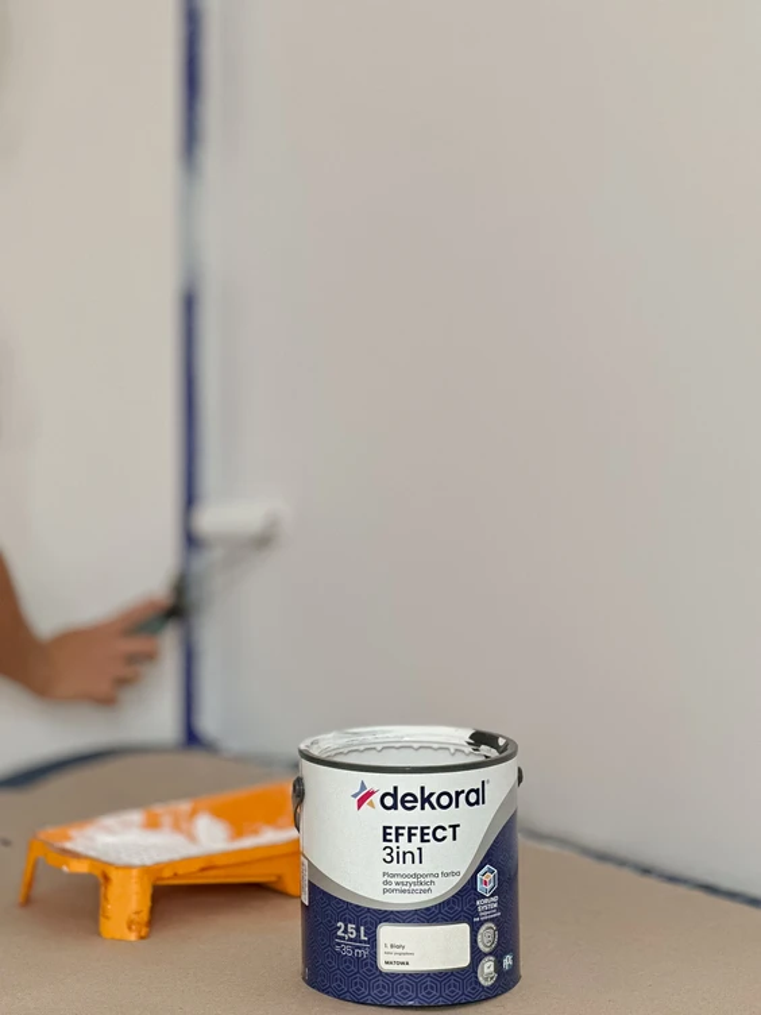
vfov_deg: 25.3
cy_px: 508
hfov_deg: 19.1
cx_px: 380
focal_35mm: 77
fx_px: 2257
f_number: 2.8
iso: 250
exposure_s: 1/100
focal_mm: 9
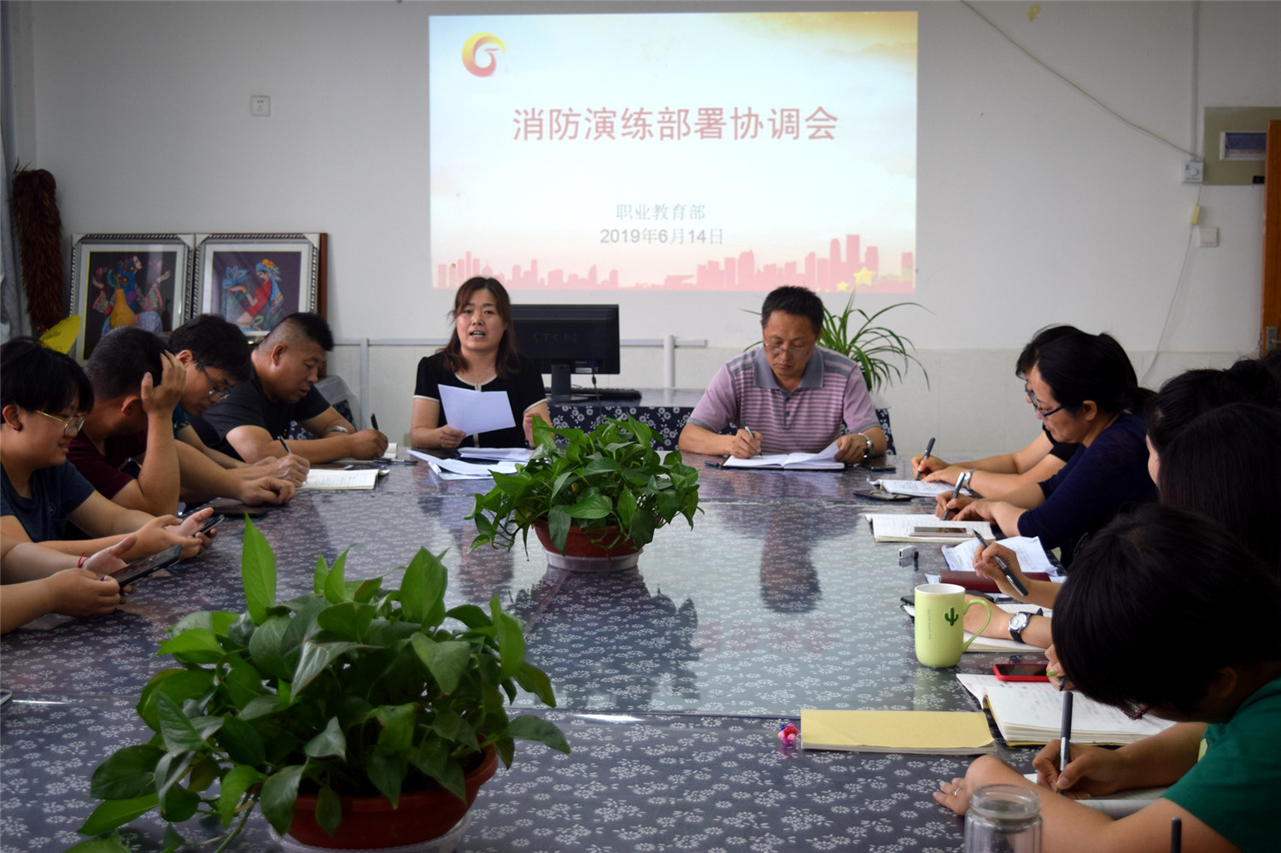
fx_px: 1814
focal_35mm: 51
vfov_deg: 26.5
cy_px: 426
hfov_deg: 38.9
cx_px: 640
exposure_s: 1/100
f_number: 5
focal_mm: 34
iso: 400
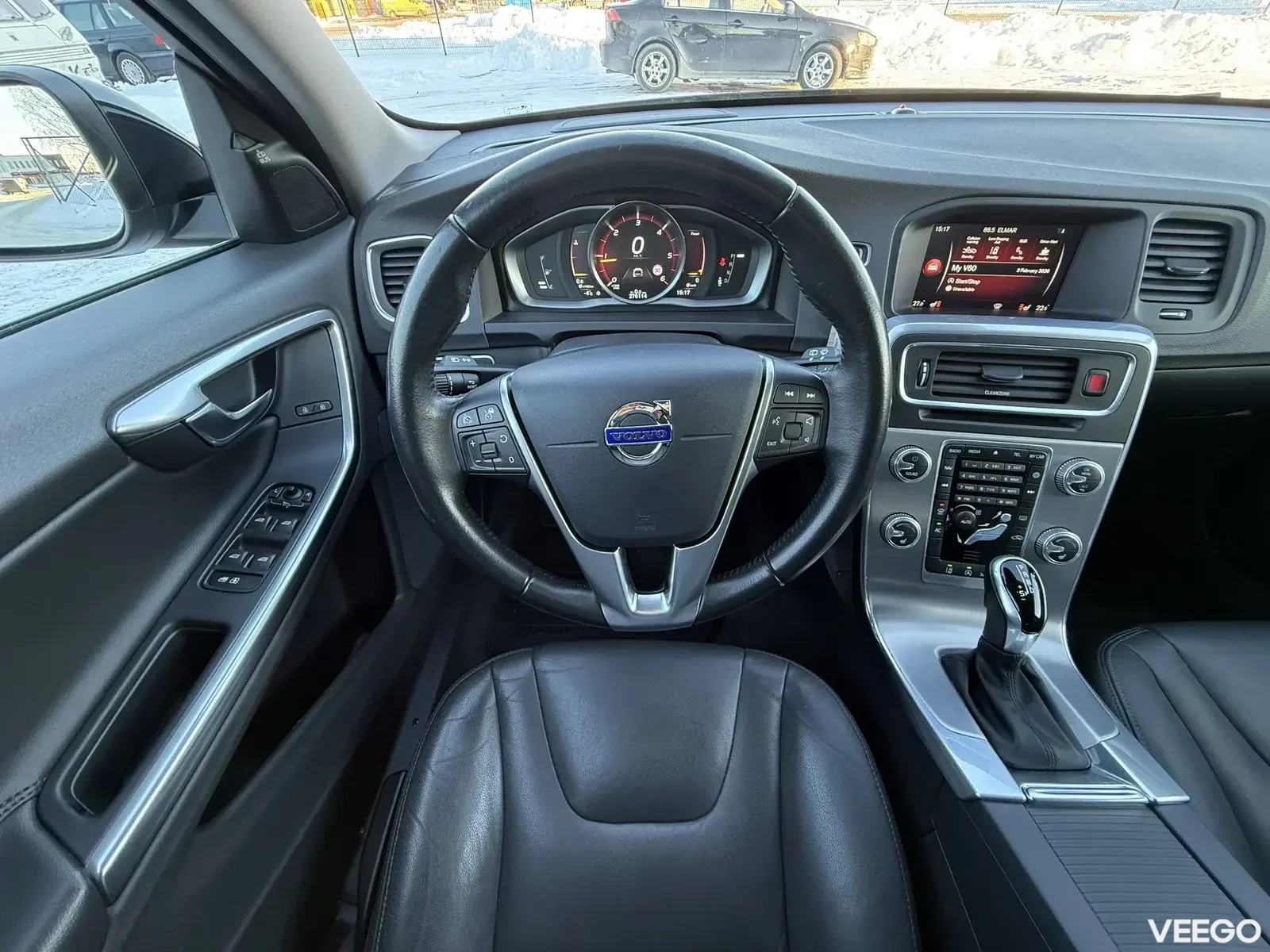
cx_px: 635
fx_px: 514
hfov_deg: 102.1
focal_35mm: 14
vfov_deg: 85.7
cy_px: 476
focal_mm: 2.22
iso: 320
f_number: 2.2
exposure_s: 1/69
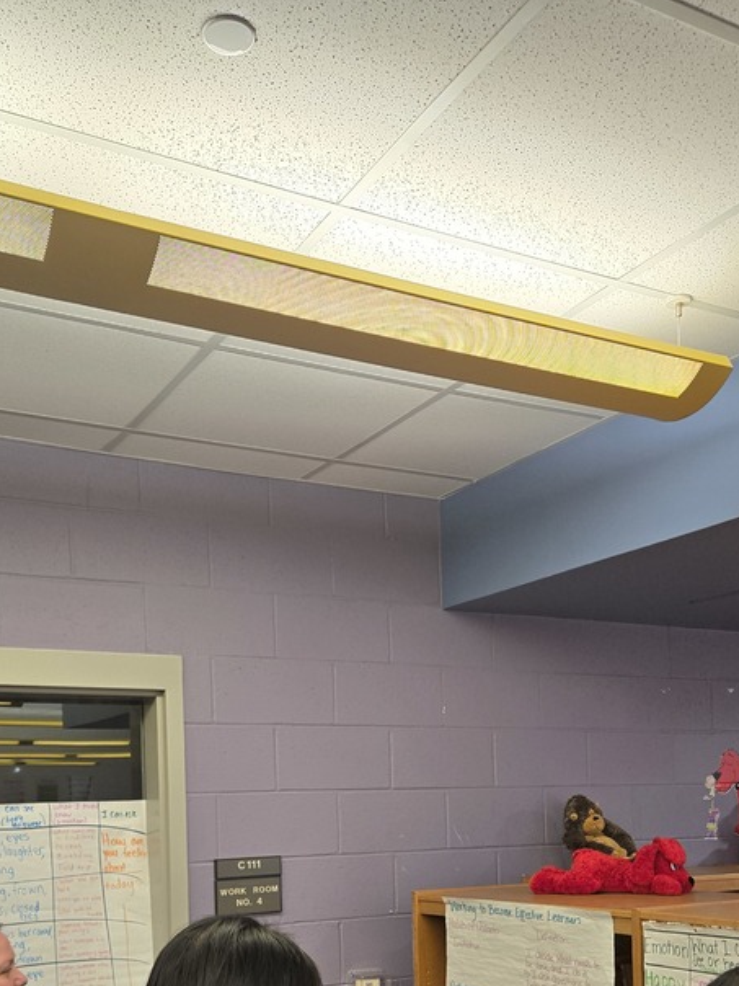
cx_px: 385
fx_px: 1110
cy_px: 790
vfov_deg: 45.4
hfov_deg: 36.8
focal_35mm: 39
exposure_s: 1/120
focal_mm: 5.4
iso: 200
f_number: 1.8
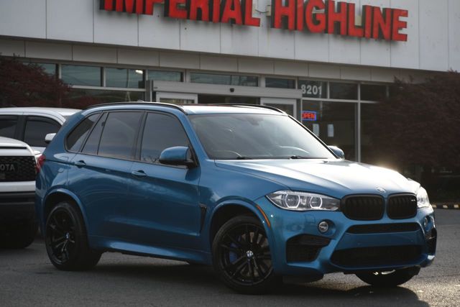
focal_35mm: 123
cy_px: 154
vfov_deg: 11.2
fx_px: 1572
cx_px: 230
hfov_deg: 16.6
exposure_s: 1/400
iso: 125
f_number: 5
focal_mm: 82
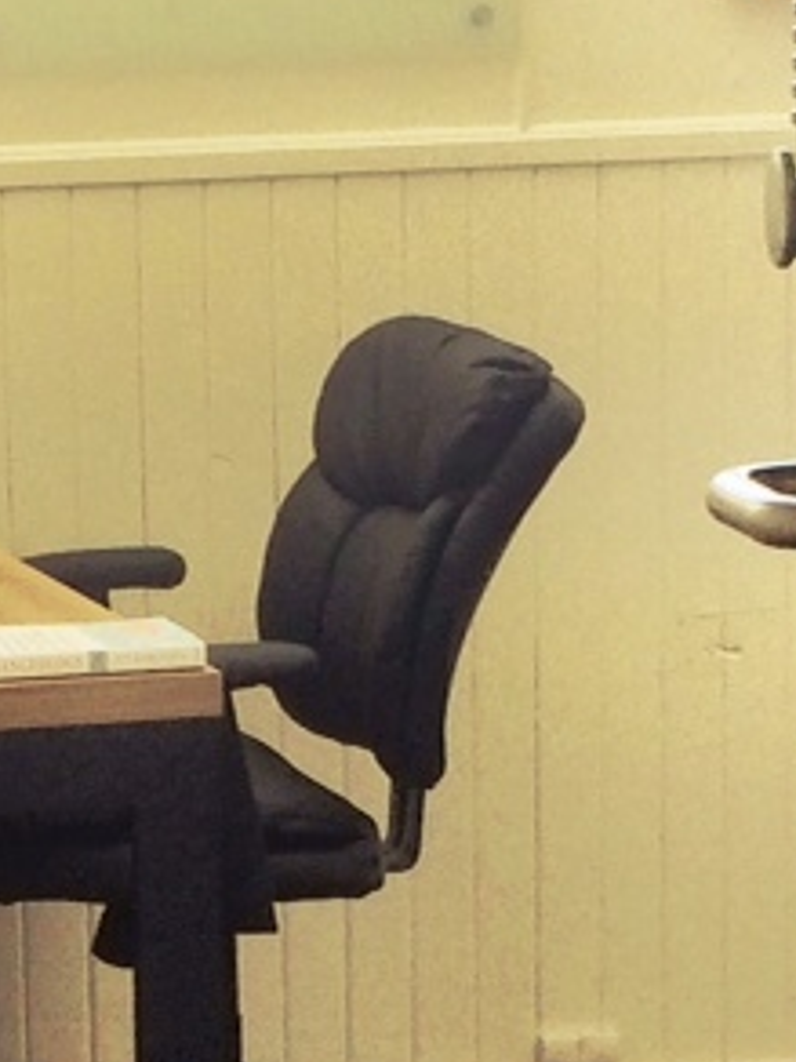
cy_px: 1058
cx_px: 109
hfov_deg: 9.1
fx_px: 4967
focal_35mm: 162
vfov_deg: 12.1
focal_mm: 4.15
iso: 40
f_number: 2.2
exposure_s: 1/120
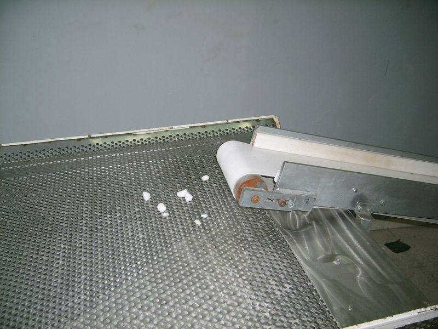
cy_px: 164
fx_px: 443
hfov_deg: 52.6
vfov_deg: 40.7
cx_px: 219
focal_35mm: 35
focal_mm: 5.8
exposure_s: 1/30
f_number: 2.8
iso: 100
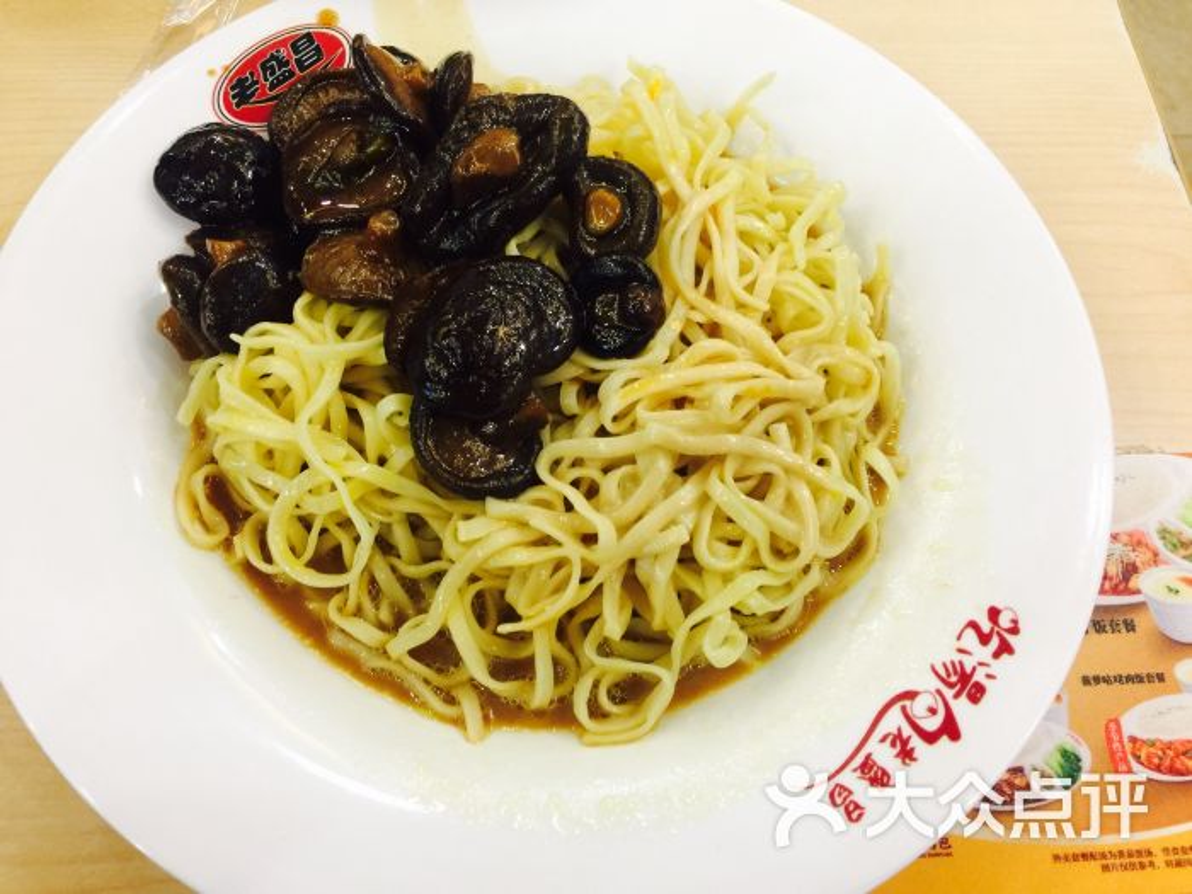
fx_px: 999
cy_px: 447
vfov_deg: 48.2
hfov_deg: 61.7
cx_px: 596
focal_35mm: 29
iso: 50
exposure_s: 1/17
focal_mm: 4.15
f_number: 2.2
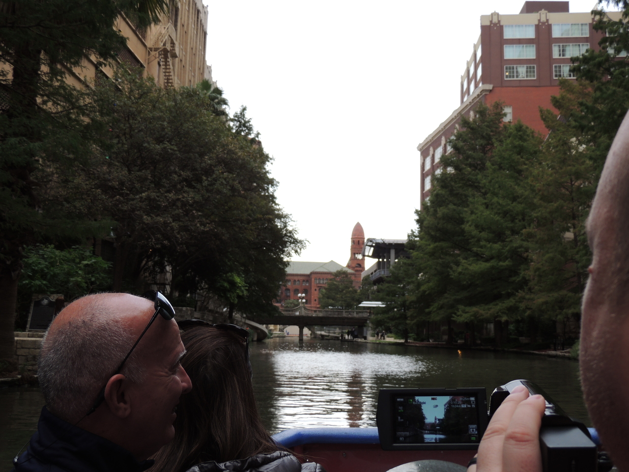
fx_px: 727
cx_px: 314
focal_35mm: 40
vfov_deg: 36.0
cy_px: 236
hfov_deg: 46.8
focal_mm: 7.1
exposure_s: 1/100
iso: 100
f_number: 3.3
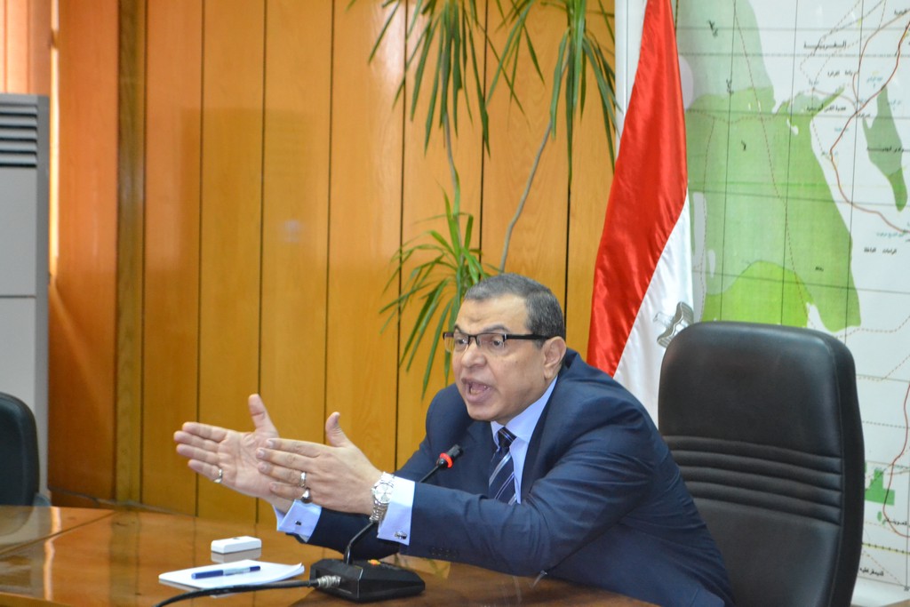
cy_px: 304
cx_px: 455
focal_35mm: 72
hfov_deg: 28.1
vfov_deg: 18.9
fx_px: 1820
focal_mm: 48
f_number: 5.3
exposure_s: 1/60
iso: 3200
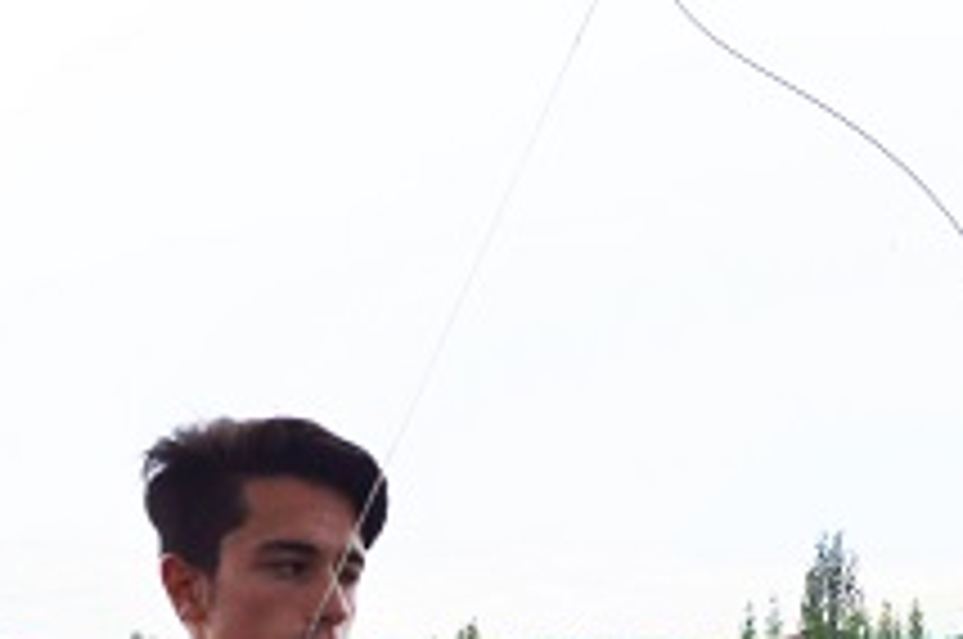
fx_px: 5102
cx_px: 765
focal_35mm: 191
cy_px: 864
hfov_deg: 10.8
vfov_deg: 7.1
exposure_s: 1/125
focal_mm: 42
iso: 400
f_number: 9
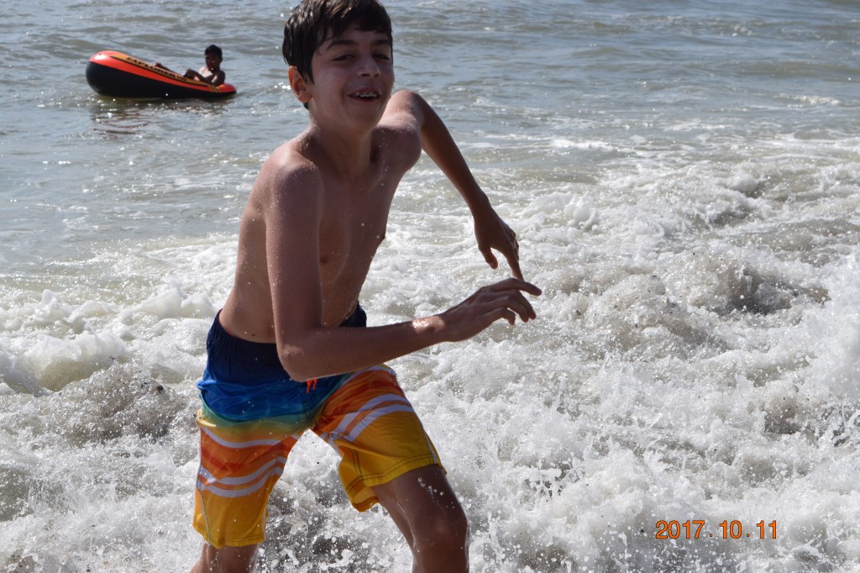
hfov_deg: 24.6
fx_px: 1970
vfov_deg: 16.5
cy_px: 286
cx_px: 430
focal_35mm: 82
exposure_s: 1/2000
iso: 360
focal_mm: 55
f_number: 8
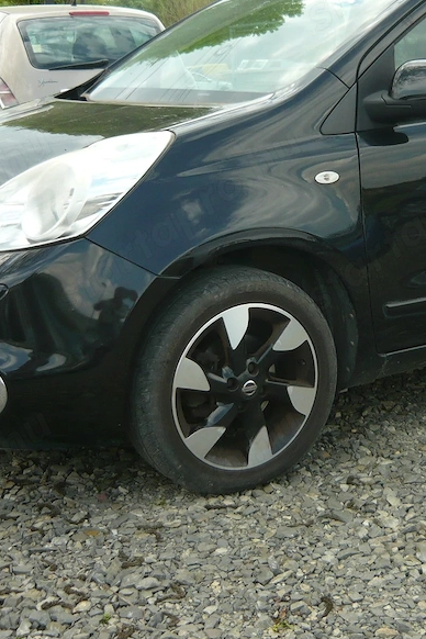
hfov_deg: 22.8
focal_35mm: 59
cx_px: 310
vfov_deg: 33.8
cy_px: 237
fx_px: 1047
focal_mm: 5.5
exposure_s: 1/400
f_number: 2.8
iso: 100
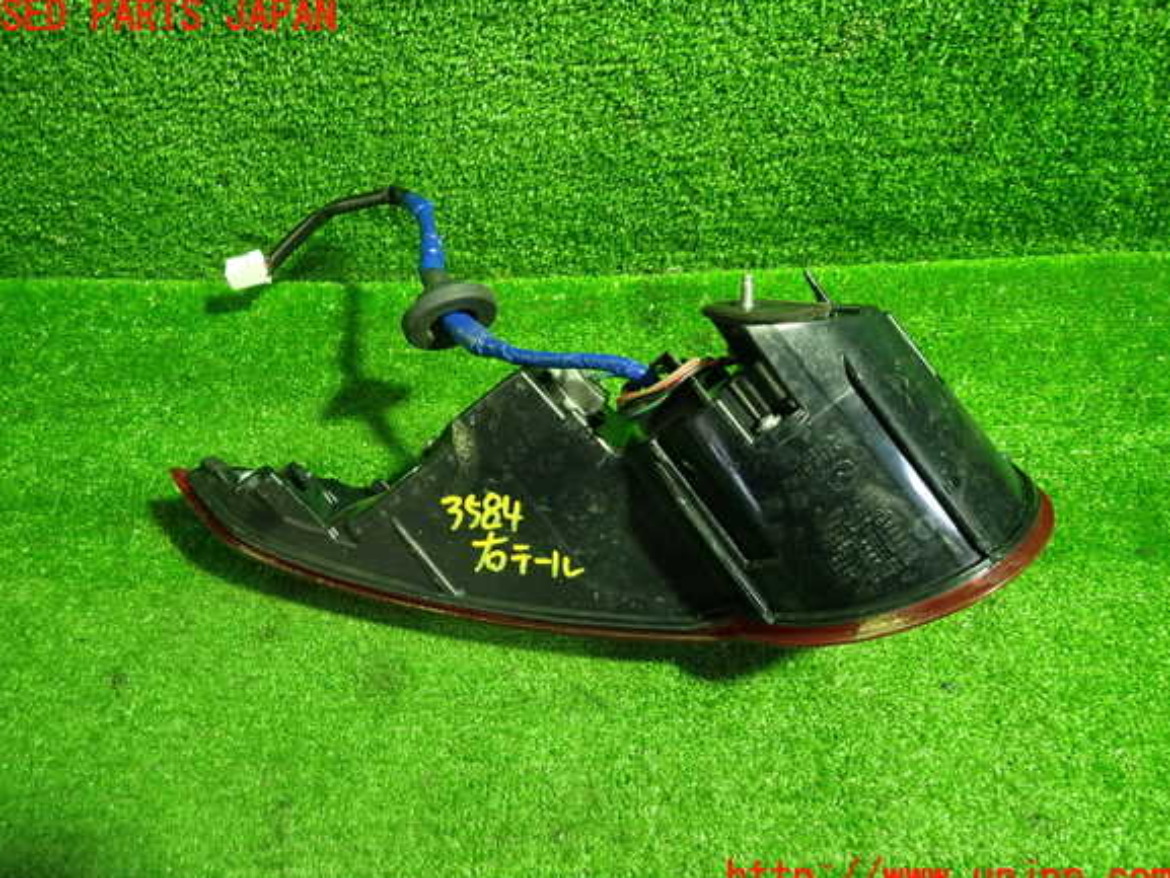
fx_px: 879
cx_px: 576
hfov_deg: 67.3
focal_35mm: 26
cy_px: 448
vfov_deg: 53.1
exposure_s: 1/30
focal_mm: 4.5
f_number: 2
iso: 400
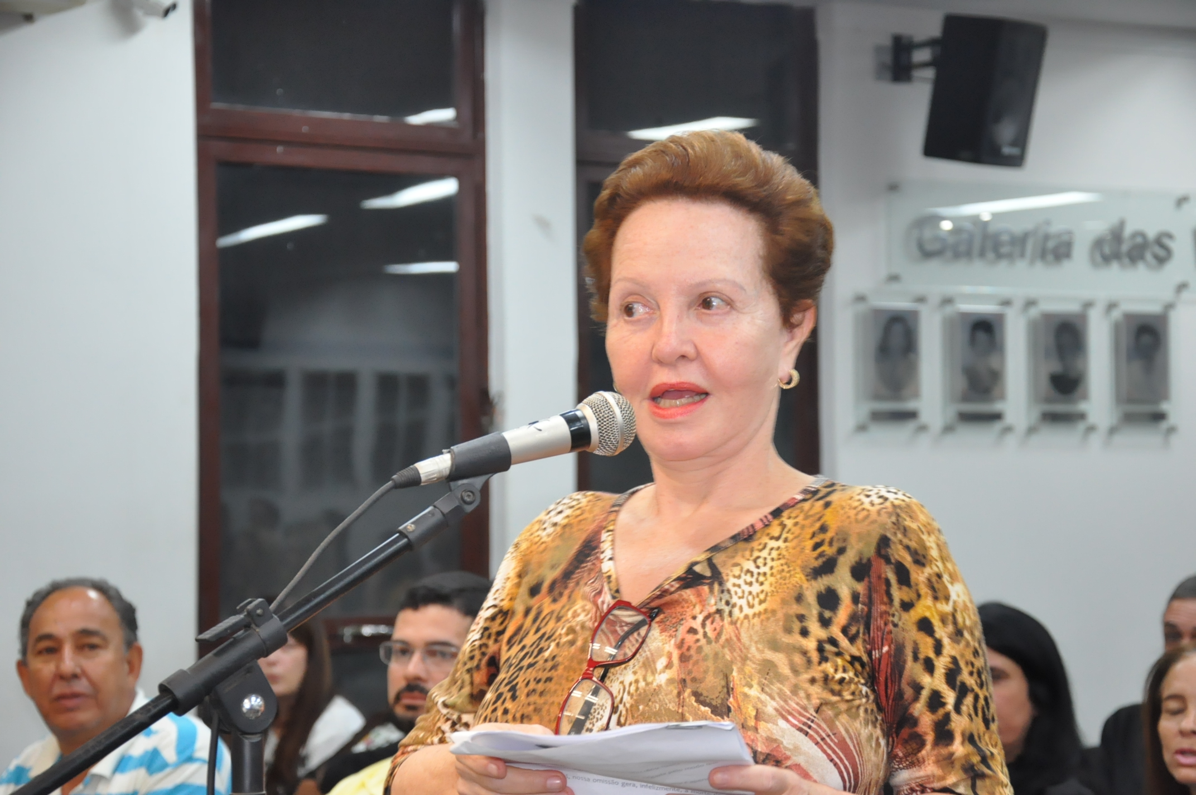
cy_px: 398
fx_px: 2887
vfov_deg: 15.7
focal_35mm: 87
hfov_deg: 23.4
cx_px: 598
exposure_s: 1/60
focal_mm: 58
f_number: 5
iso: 2000
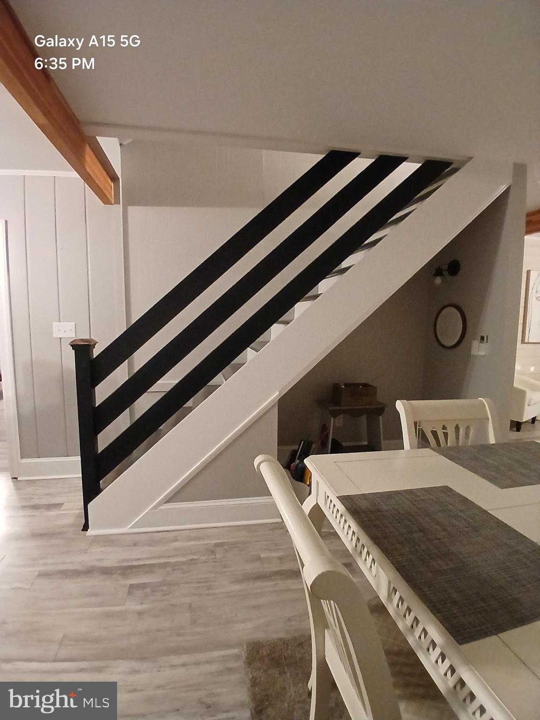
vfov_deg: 91.0
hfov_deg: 74.8
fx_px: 353
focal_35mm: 17
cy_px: 360
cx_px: 270
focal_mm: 1.4
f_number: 2.2
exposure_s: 1/20
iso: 640
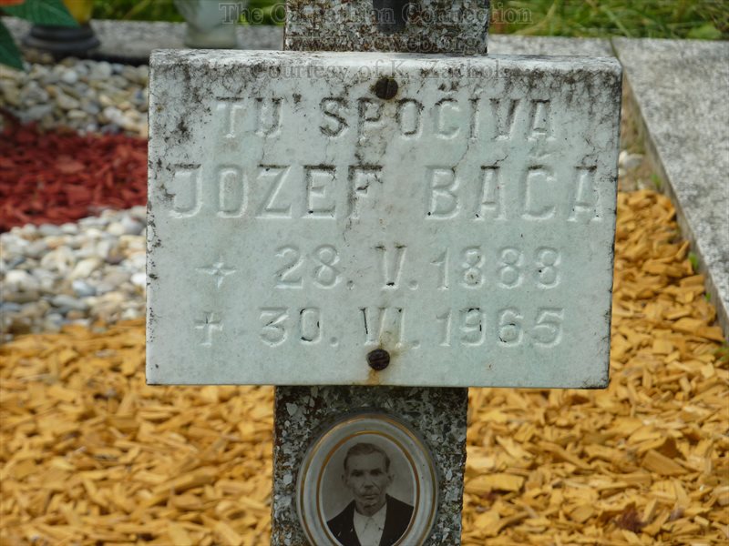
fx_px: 3559
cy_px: 273
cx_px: 364
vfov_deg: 8.8
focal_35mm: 169
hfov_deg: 11.7
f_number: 5.6
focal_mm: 27.8
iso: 80
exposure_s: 1/400
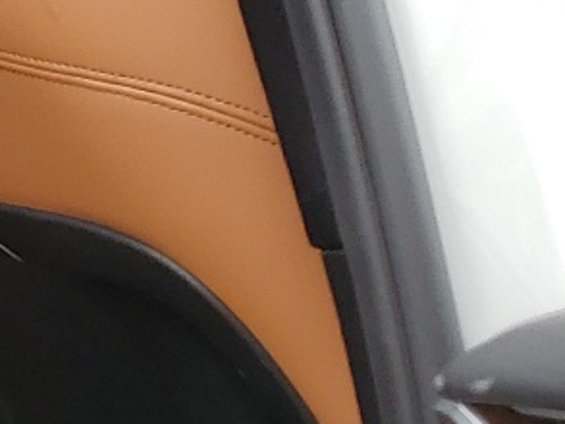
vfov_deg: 10.3
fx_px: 2319
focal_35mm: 142
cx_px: -634
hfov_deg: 12.0
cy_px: 453
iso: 50
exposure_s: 1/303
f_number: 1.5
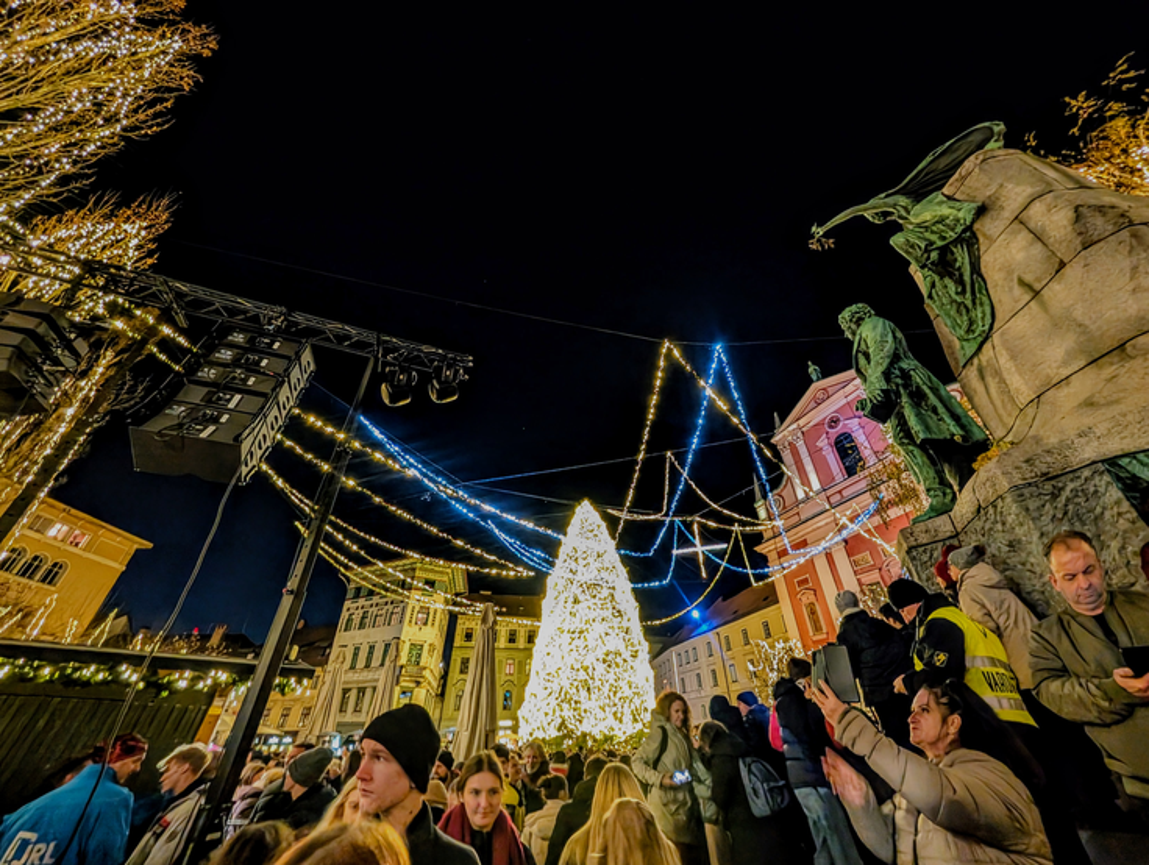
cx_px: 574
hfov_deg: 110.5
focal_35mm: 12
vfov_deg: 94.6
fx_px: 399
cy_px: 432
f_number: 1.7
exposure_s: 1/25
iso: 472
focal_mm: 2.02
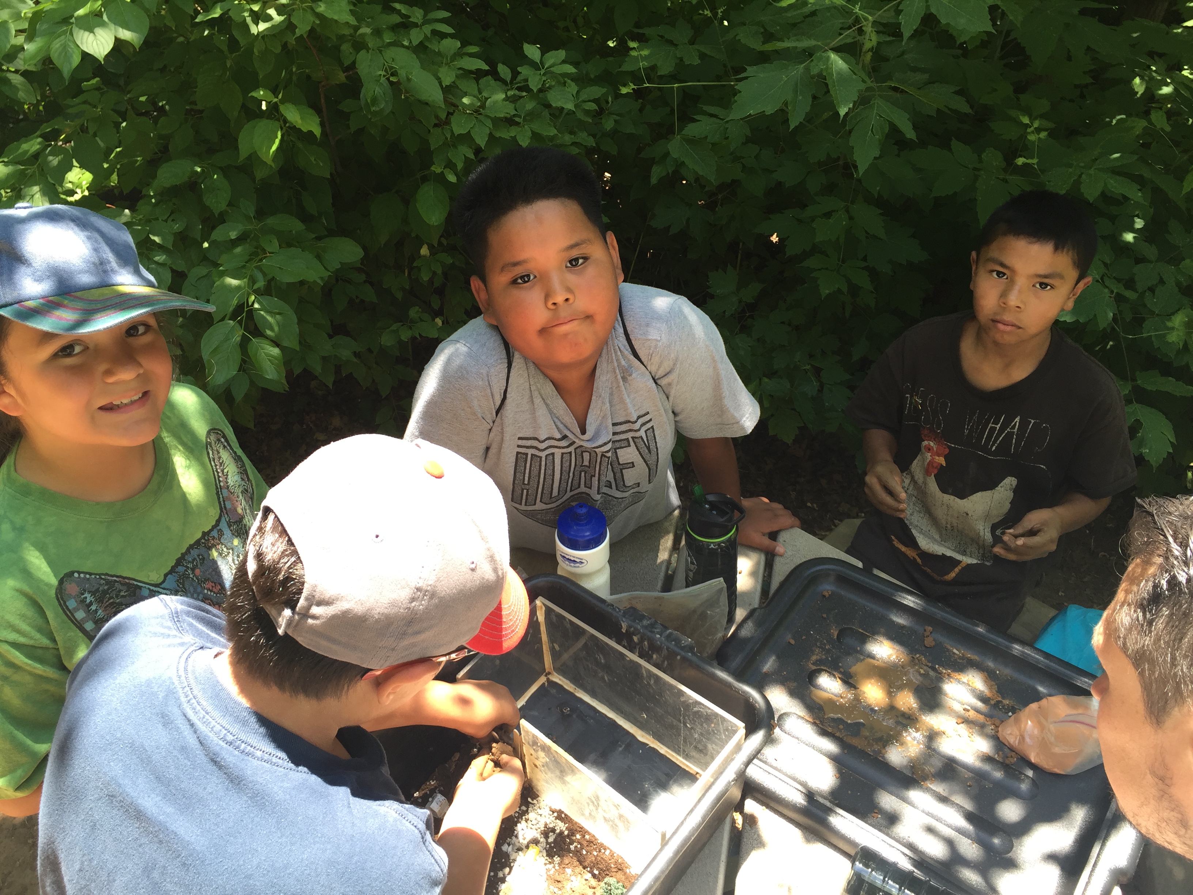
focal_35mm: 29
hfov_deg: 61.7
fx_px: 999
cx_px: 596
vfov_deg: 48.2
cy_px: 448
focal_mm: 4.15
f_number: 2.2
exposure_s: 1/138
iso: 32
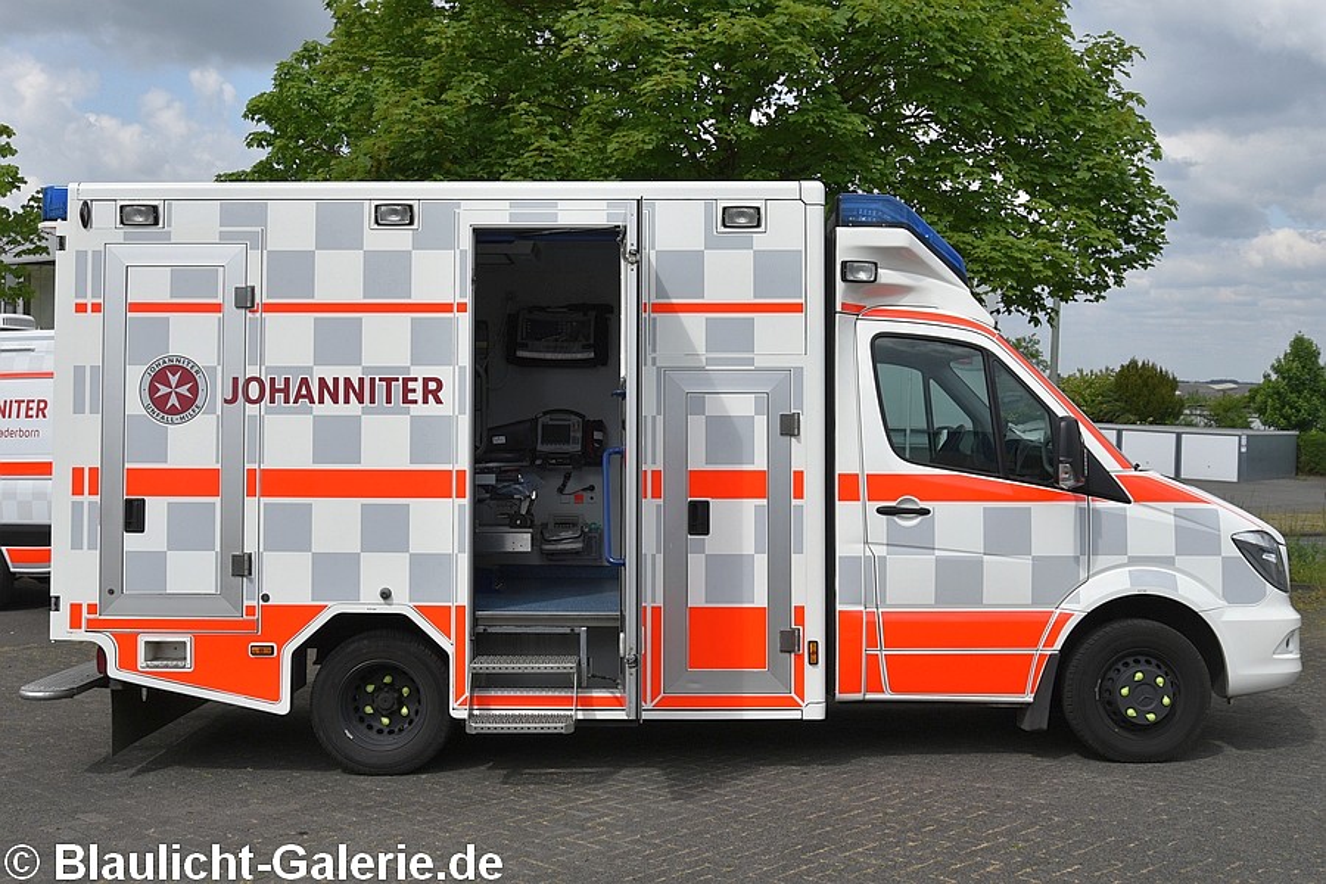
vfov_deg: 37.9
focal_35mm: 35
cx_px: 663
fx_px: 1289
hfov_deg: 54.4
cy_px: 442
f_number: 10
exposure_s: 1/400
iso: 200
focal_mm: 35
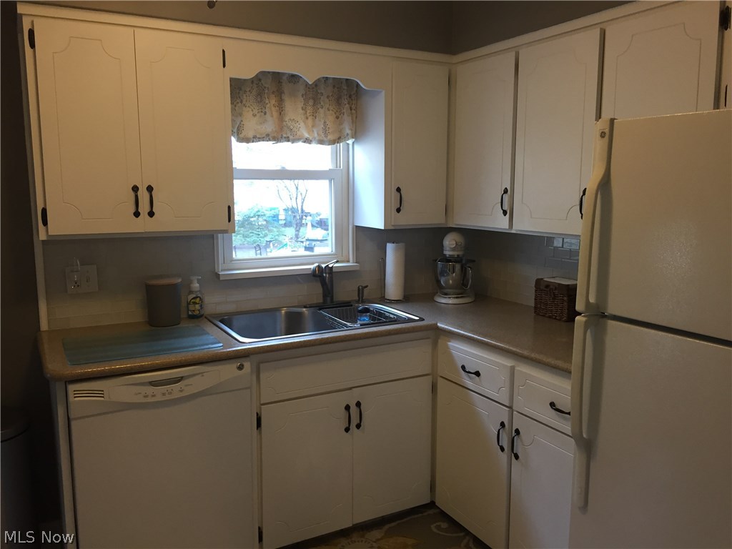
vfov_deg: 48.2
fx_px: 613
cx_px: 366
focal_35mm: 29
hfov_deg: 61.7
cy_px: 274
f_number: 2.2
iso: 100
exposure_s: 1/30
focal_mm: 4.15
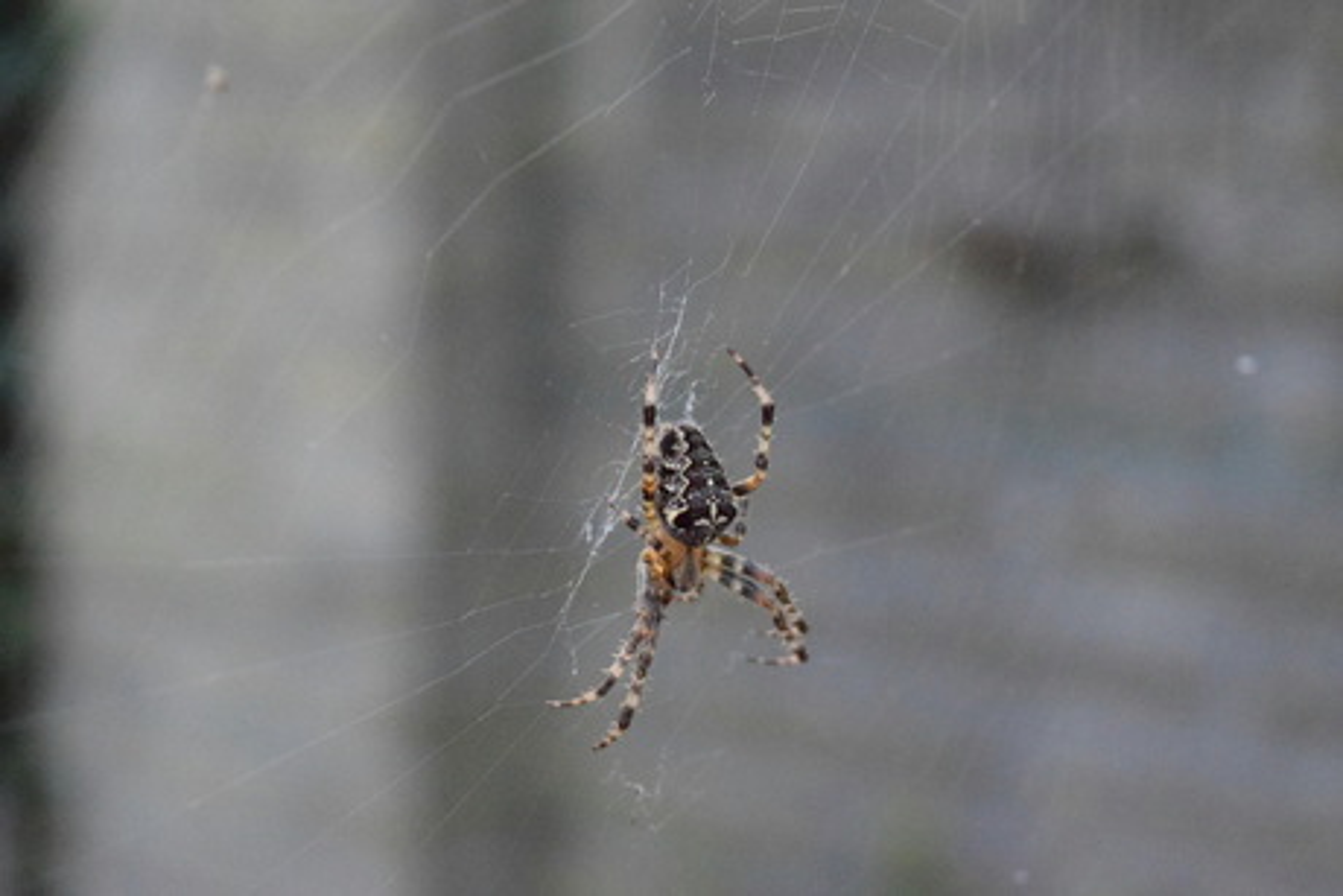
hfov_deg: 29.9
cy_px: 448
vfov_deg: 20.2
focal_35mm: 68
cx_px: 672
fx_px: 2519
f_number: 7.1
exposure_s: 1/1600
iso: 12800
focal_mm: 45
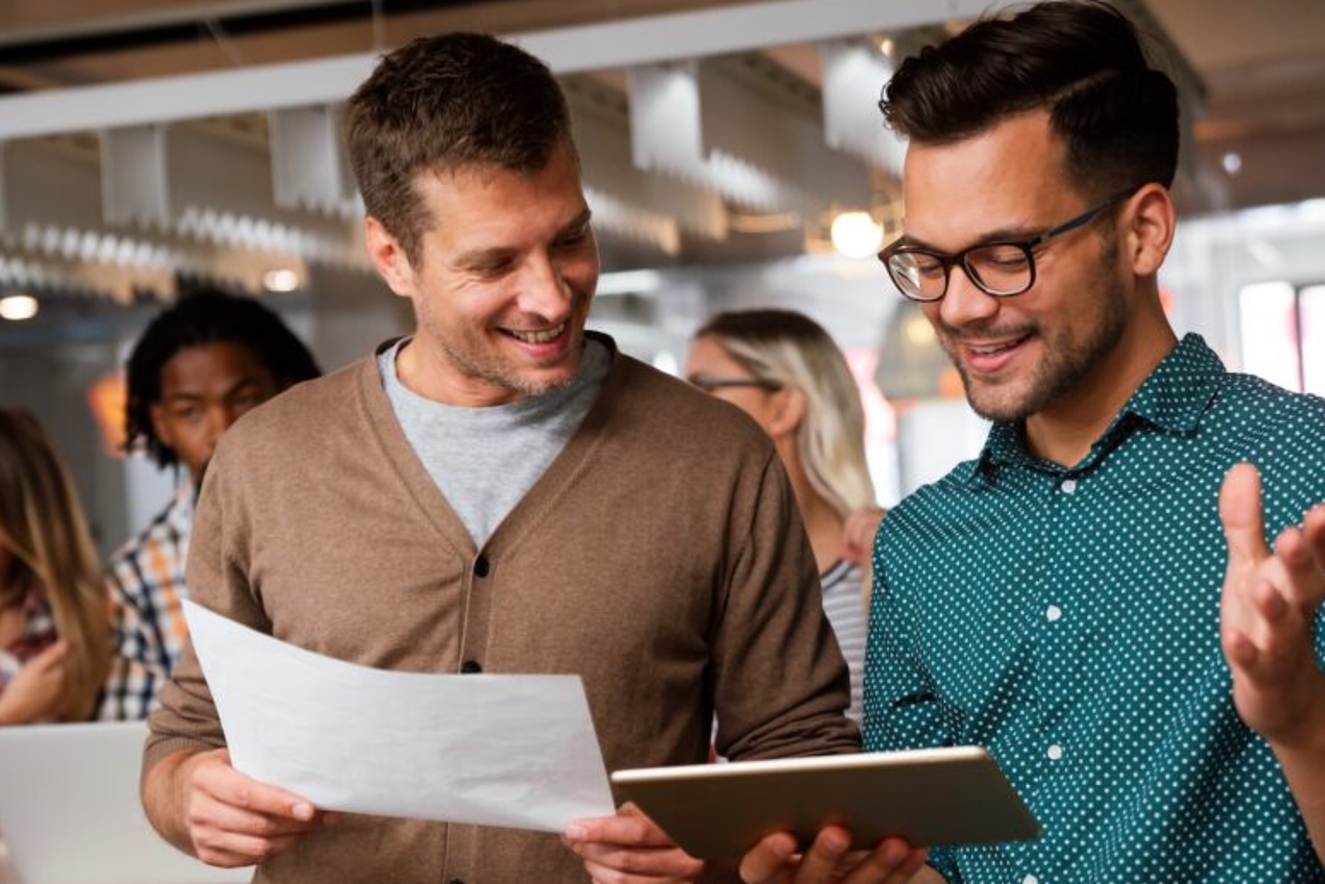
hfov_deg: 28.8
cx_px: 622
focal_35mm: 70
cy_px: 509
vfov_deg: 19.5
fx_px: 2577
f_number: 2.8
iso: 1250
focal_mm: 53
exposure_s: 1/250
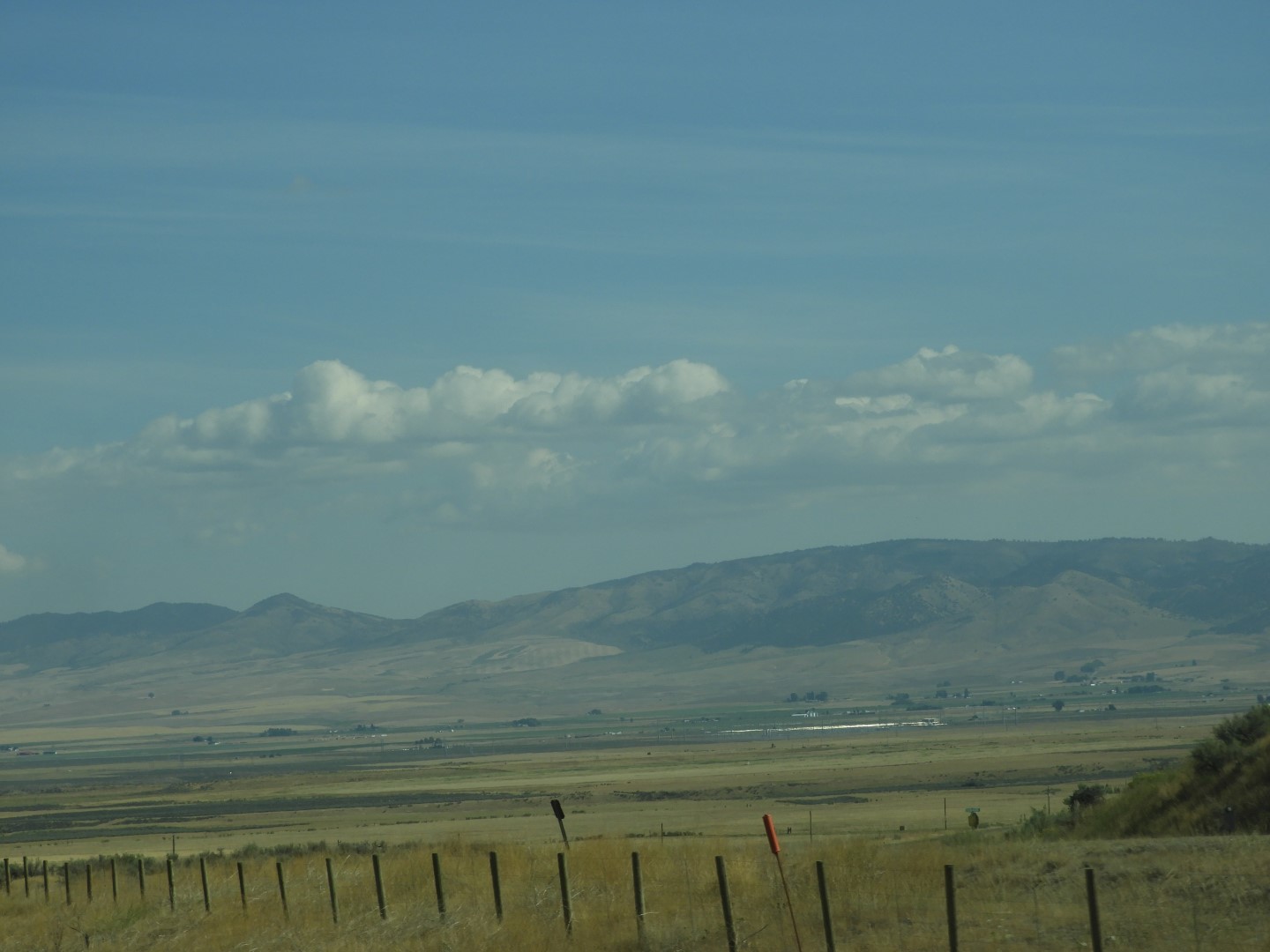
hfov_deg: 17.1
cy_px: 476
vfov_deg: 12.9
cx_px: 635
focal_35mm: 115
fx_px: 4219
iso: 100
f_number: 5
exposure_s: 1/1000
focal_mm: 20.6
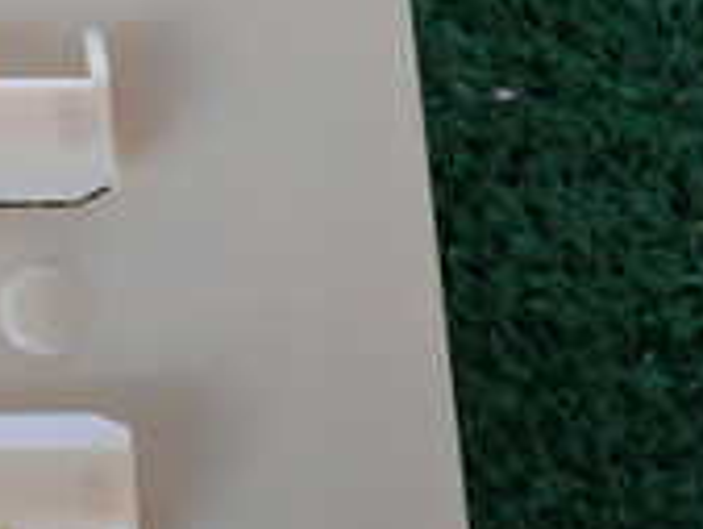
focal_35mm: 128
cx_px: -258
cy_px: 125
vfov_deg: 11.6
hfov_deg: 14.6
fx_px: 2601
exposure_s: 1/40
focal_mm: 6.37
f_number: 2.5
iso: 320
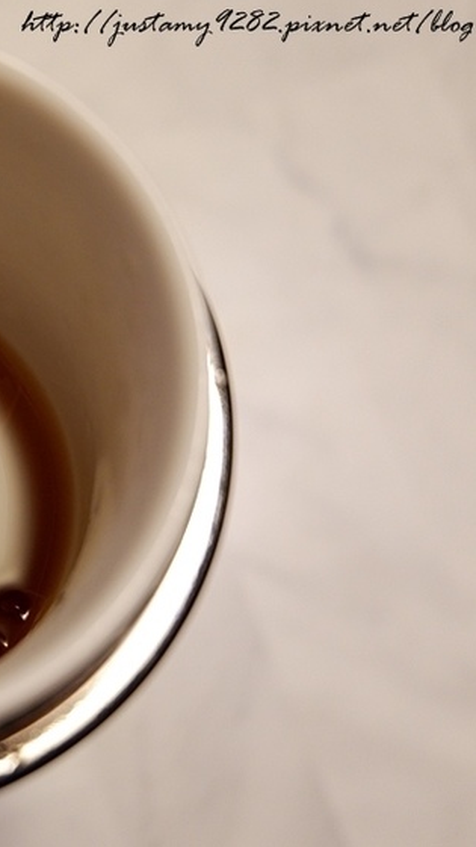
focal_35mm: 81
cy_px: 420
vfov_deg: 26.2
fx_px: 1818
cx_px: -148
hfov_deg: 14.3
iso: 1250
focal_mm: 34
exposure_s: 1/40
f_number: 5
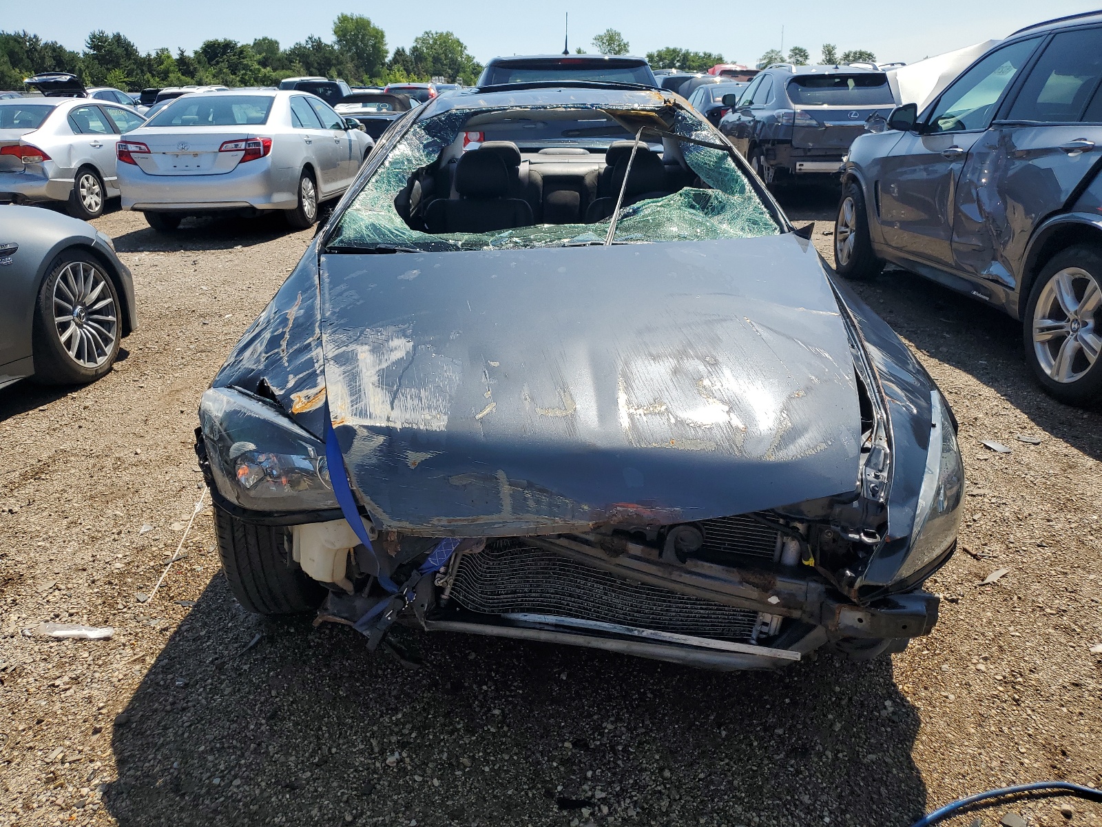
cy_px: 414
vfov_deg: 53.1
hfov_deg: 67.3
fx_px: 828
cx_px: 551
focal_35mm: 26
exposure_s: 1/3333
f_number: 1.5
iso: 50
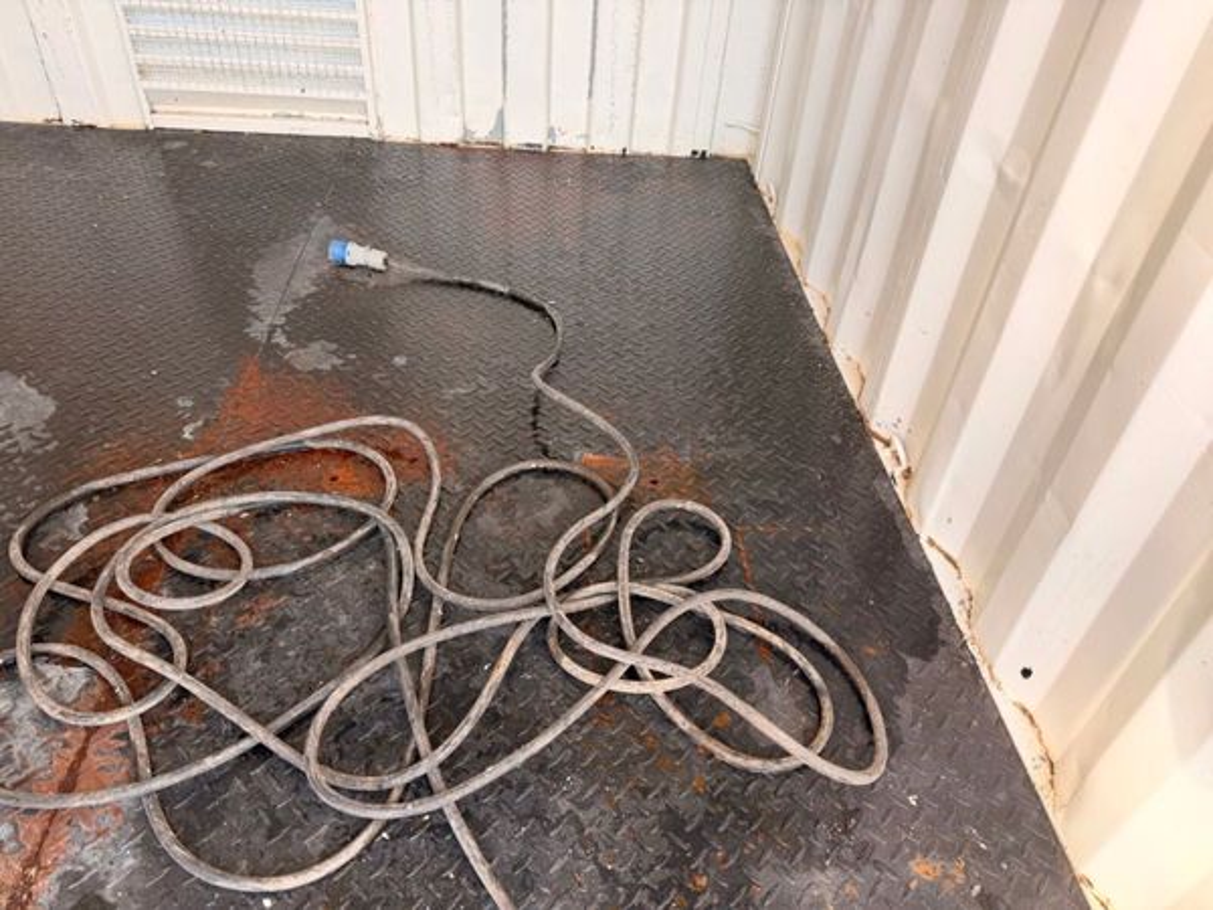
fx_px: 841
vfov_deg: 56.8
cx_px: 606
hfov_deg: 71.6
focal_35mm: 24
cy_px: 455
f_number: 1.78
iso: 100
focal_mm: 6.76
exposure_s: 1/121
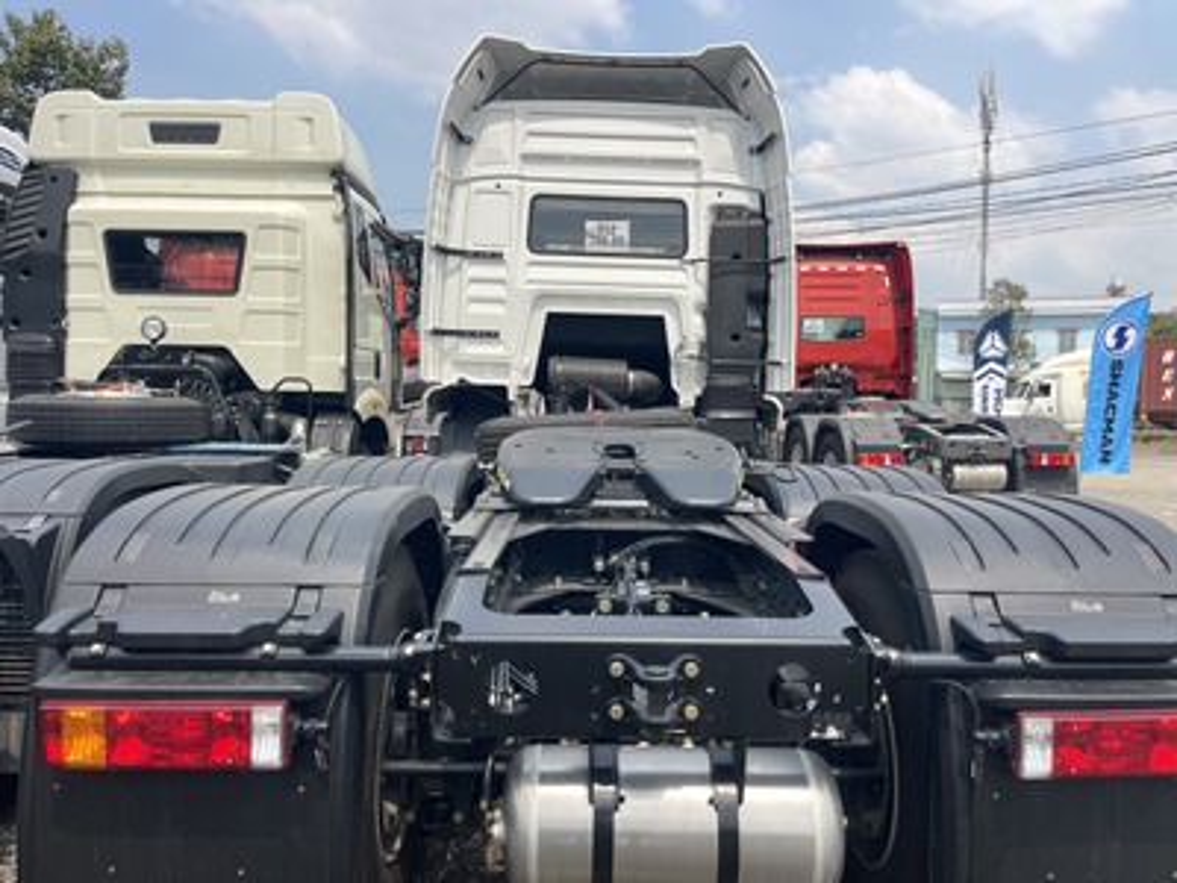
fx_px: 850
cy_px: 442
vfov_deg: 54.9
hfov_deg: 69.4
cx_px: 588
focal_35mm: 25
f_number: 1.6
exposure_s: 1/3165
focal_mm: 5.1
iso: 32
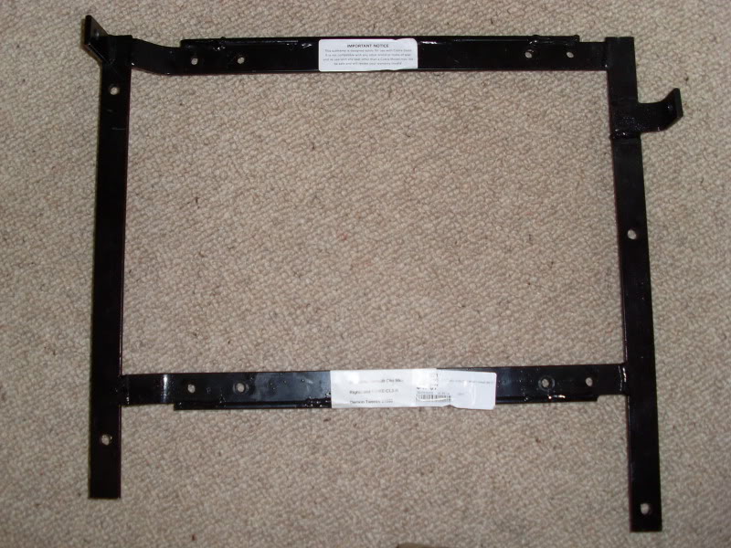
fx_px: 802
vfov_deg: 37.7
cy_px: 274
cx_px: 366
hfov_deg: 49.0
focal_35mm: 38
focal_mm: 6.3
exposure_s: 1/45
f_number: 3
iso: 100
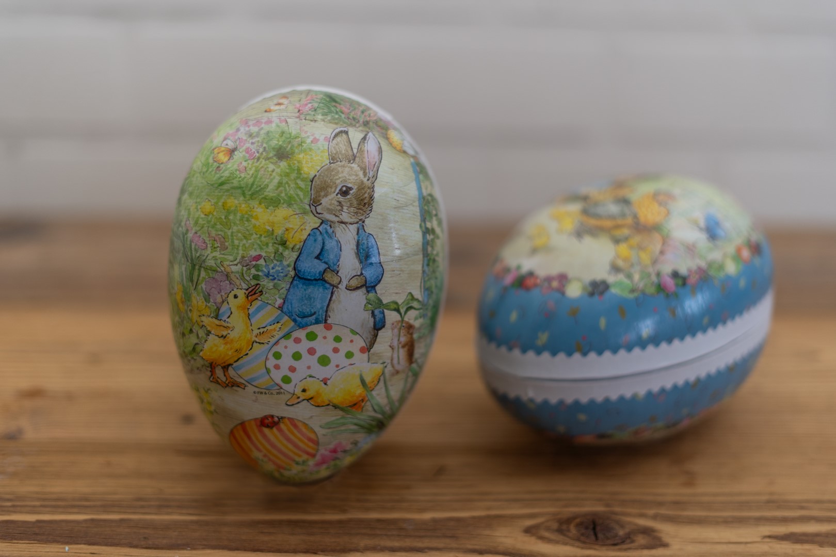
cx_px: 418
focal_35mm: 50
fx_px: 1161
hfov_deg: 39.6
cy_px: 278
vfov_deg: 27.0
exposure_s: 1/60
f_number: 1.8
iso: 200
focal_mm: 50
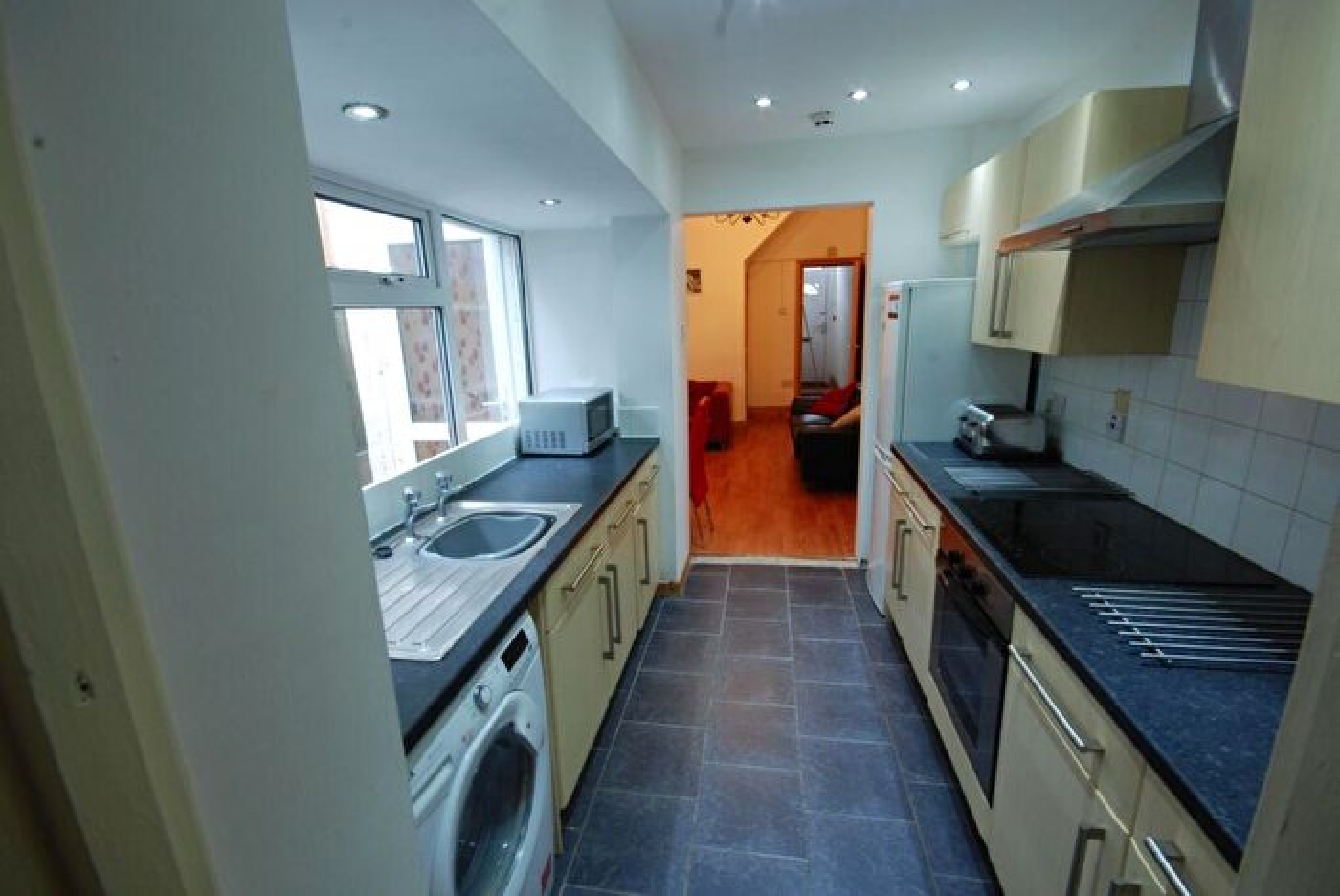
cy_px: 448
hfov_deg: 100.3
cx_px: 670
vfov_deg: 77.4
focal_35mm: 15
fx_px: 559
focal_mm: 10
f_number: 11
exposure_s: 1/2
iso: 250
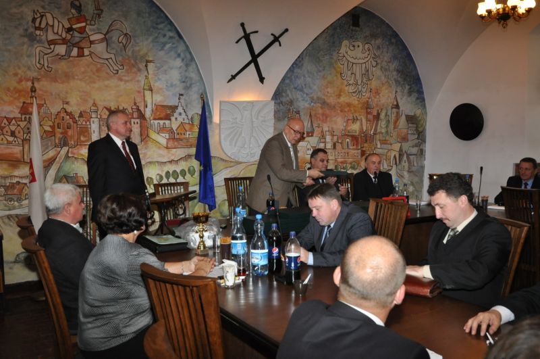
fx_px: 494
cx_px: 270
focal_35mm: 33
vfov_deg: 39.9
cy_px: 180
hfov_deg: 57.3
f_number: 6.3
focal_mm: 22
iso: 1000
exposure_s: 1/60
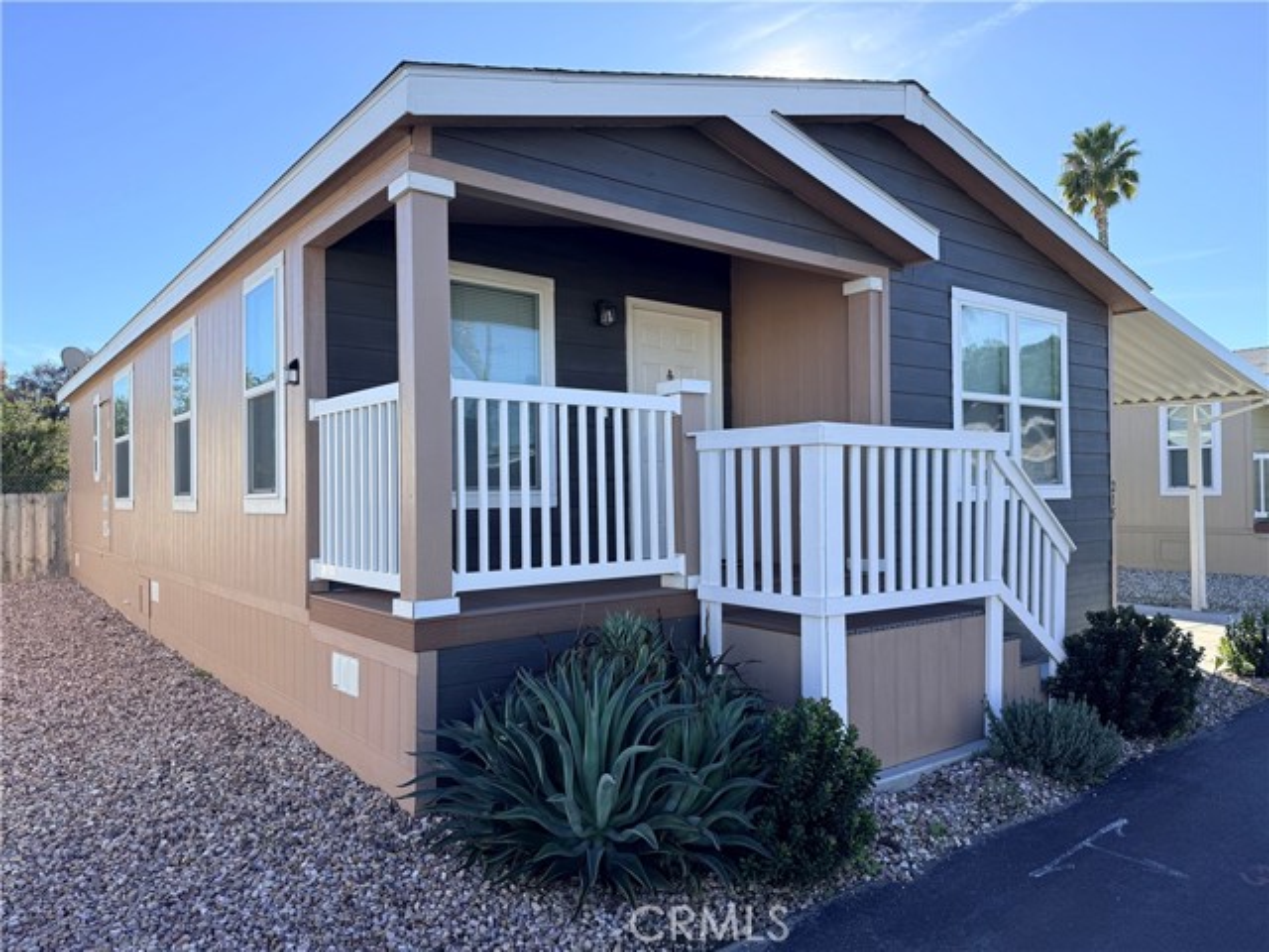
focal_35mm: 24
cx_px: 634
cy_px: 476
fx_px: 880
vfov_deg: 56.8
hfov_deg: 71.6
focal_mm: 6.76
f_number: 1.78
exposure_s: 1/2169
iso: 100
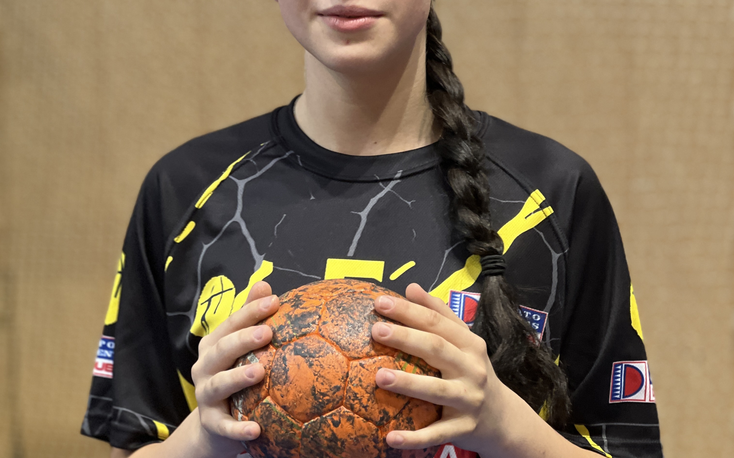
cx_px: 367
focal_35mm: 109
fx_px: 2180
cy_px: 235
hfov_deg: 19.1
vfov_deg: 12.0
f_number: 2.8
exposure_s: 1/33
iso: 160
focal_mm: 9
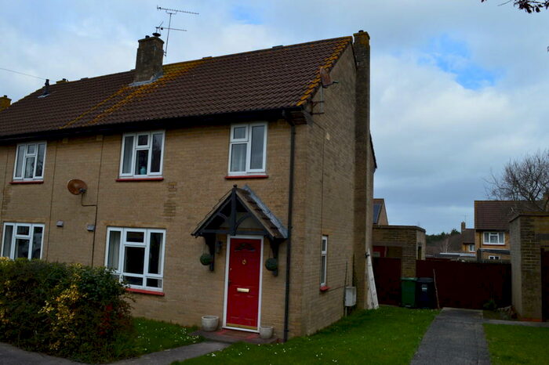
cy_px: 182
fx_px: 412
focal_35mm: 27
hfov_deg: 67.4
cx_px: 274
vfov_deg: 47.9
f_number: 11
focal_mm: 18
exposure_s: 1/500
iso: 400
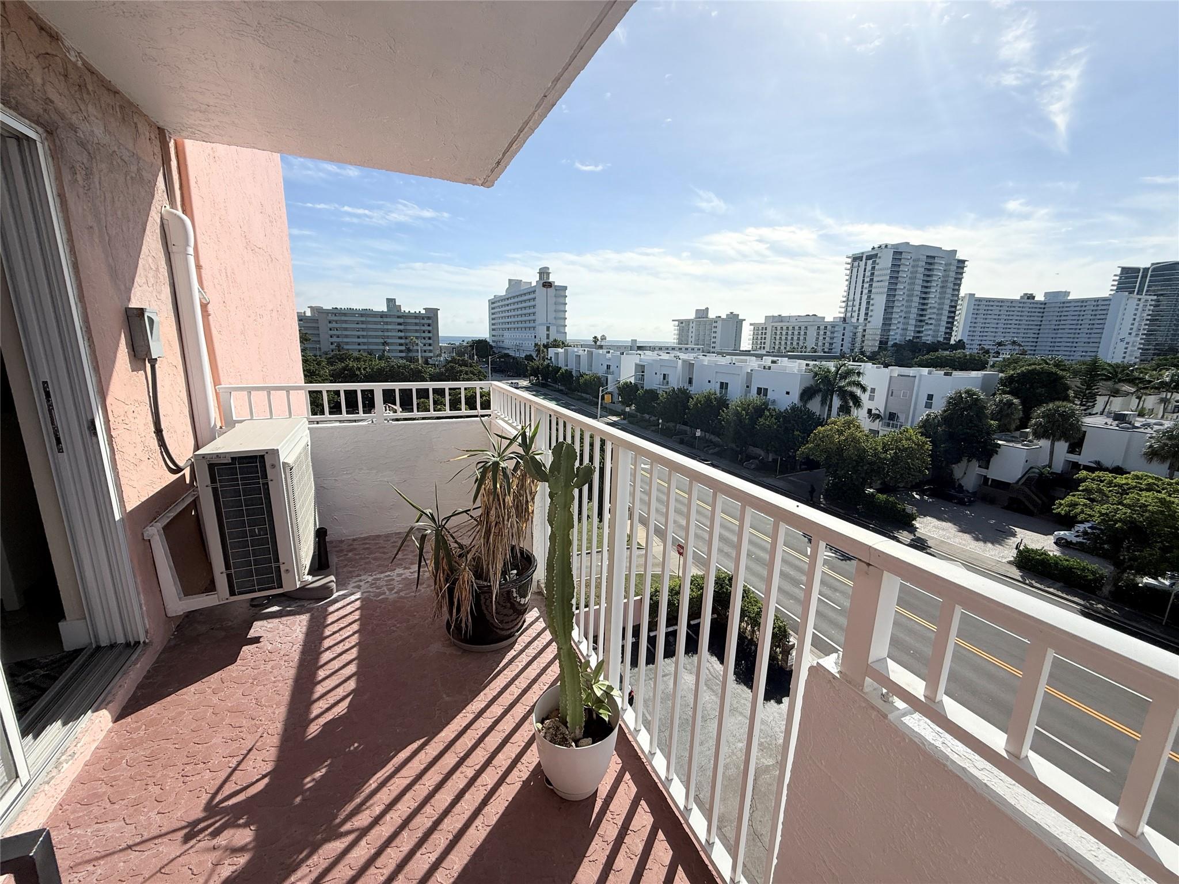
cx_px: 590
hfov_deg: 102.1
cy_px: 442
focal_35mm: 14
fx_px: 477
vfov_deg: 85.7
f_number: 2.2
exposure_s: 1/3289
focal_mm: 2.22
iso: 50
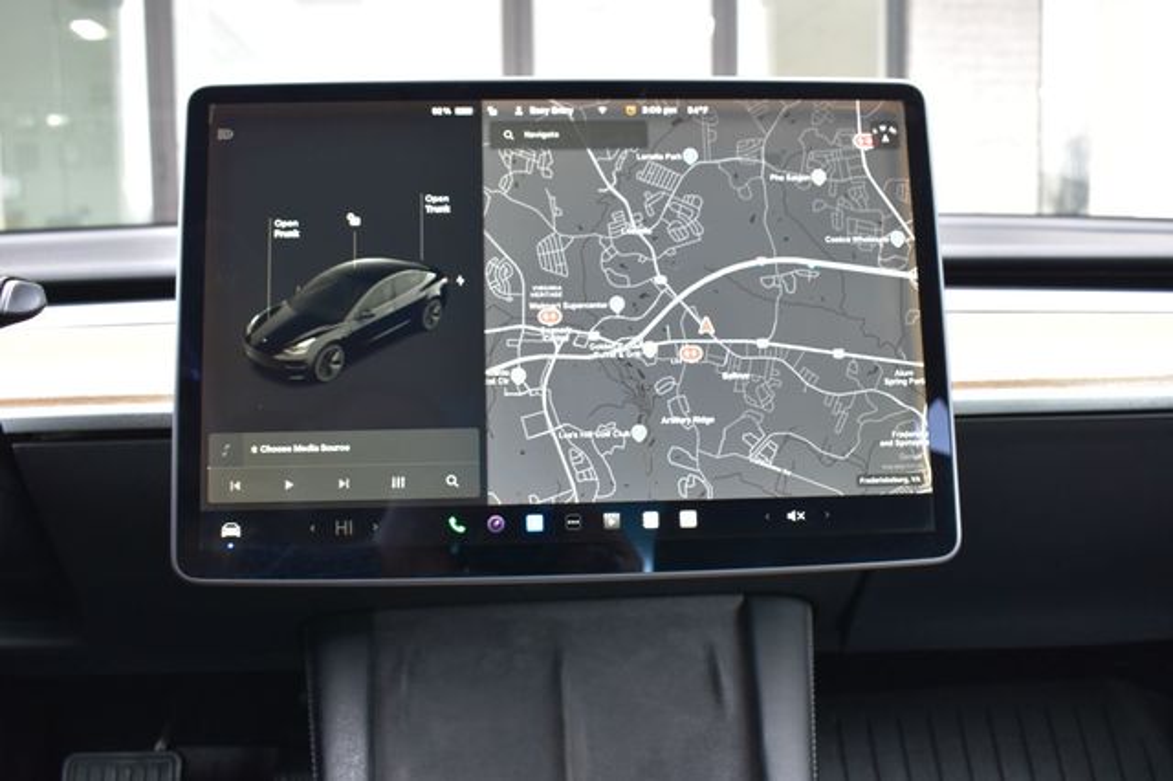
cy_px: 390
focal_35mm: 33
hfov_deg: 57.2
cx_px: 586
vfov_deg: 39.9
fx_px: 1075
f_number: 6.3
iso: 400
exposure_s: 1/15
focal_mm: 22
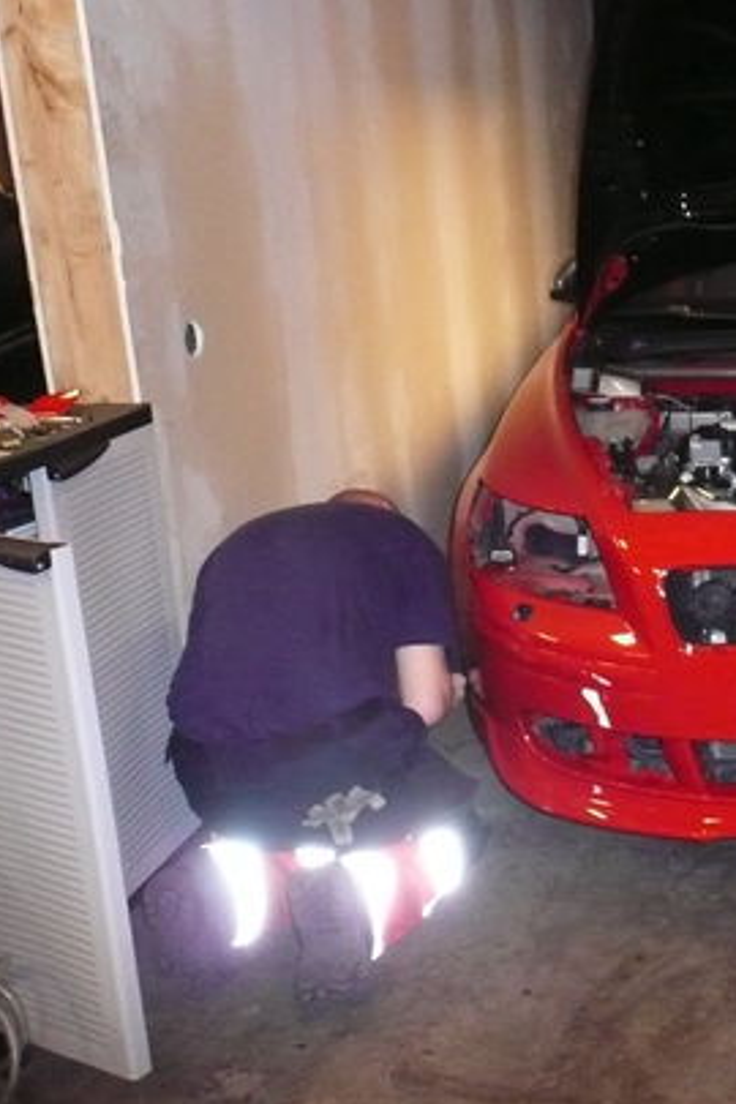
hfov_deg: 26.4
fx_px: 1411
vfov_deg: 42.6
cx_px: 859
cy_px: 477
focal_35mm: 46
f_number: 3.3
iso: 640
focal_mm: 4.6
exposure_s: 1/30
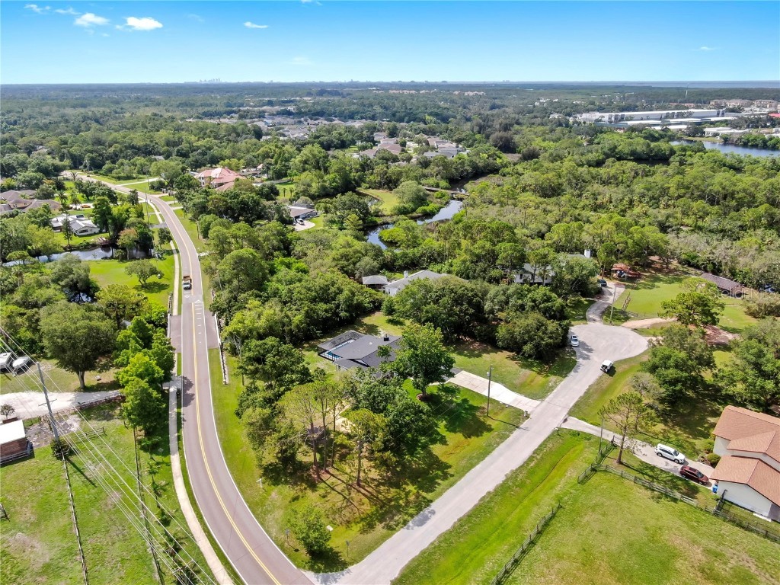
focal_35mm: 24
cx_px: 390
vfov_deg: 56.8
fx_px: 541
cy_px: 292
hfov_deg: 71.6
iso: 100
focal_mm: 4.39
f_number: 2.8
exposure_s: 1/1000
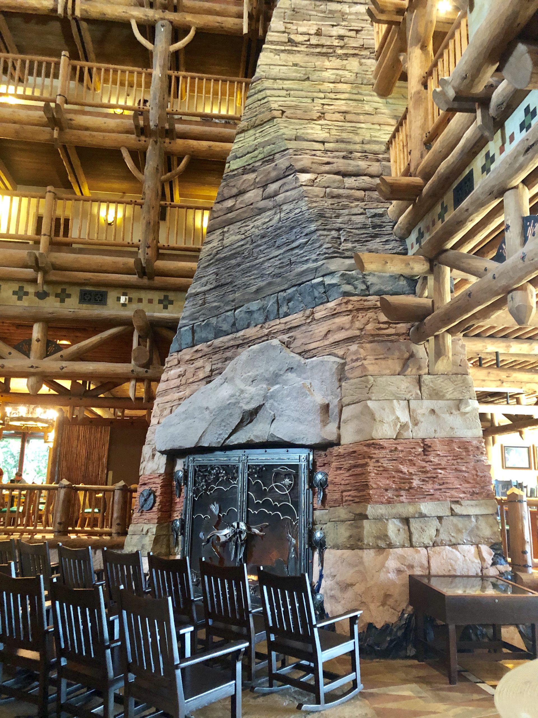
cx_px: 269
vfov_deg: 63.4
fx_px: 580
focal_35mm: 28
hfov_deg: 49.7
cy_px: 359
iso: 80
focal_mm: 3.99
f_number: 1.8
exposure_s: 1/4
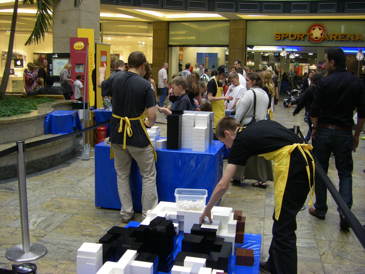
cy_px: 137
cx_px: 182
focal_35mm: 38
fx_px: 401
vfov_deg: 37.7
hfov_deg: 49.0
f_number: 3.5
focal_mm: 6.3
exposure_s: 1/50
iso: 125
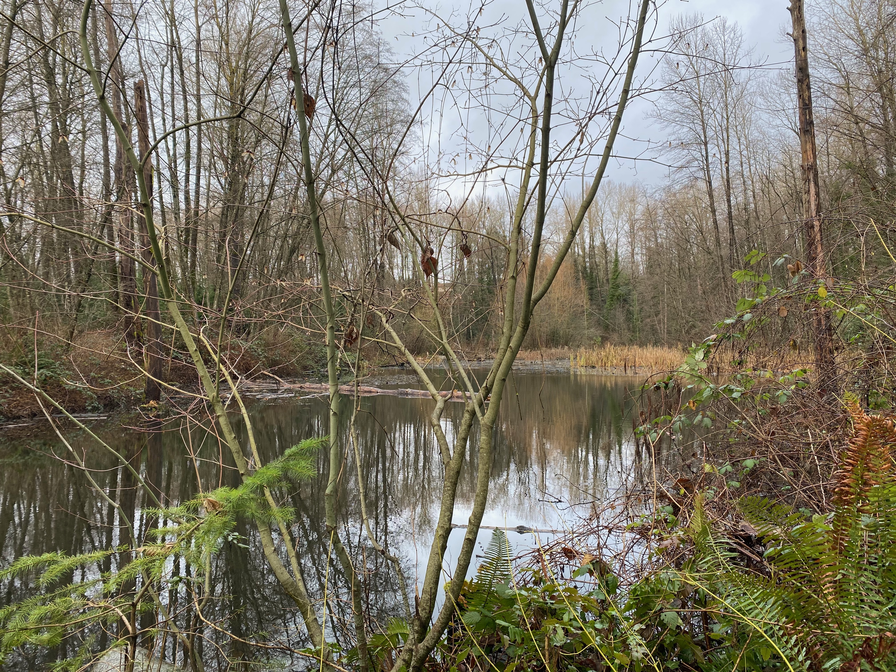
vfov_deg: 53.1
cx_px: 448
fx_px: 673
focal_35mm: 26
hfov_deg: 67.3
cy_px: 336
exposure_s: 1/136
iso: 32
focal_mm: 4.25
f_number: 1.8
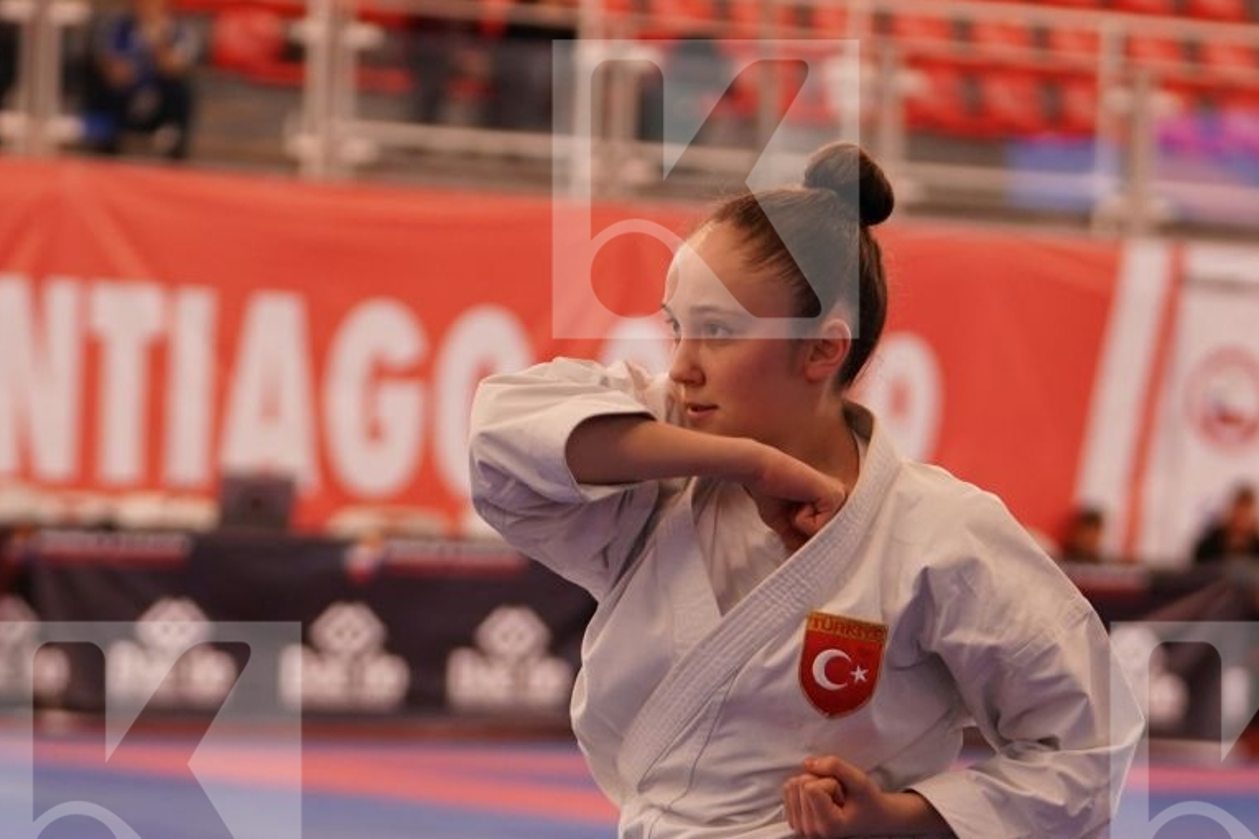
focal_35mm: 200
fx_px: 6994
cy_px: 772
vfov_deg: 6.9
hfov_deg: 10.3
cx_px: 706
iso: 640
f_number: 2.8
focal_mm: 85
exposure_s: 1/500
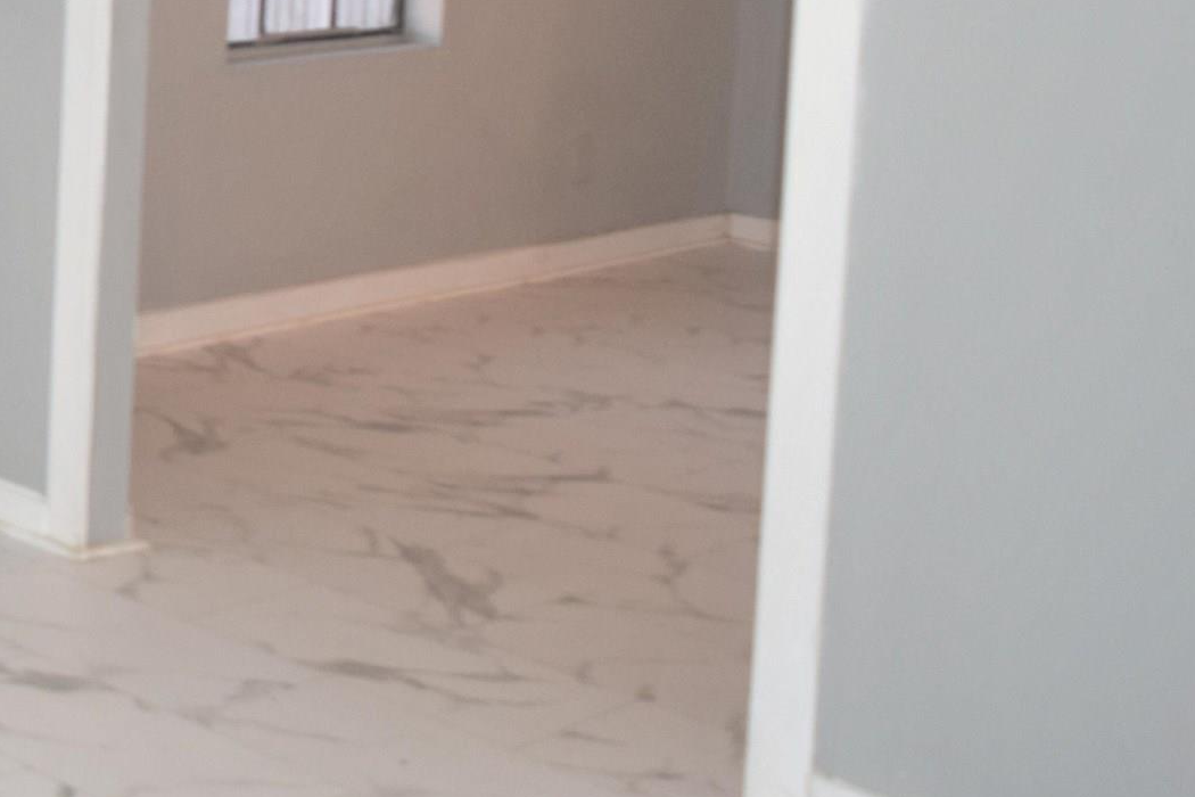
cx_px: -349
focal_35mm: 79
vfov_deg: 16.7
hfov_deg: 22.9
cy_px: -99
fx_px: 2622
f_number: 3.5
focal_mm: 18
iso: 400
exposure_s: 1/60
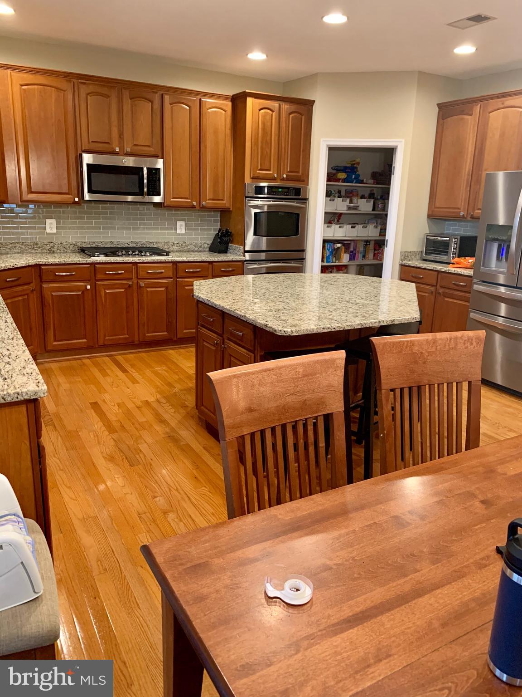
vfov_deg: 67.3
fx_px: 523
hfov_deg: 53.1
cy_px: 348
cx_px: 261
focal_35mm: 26
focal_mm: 4.25
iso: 320
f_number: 1.8
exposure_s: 1/60
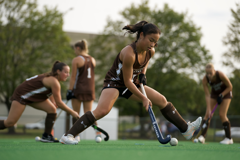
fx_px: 813
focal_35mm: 122
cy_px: 80
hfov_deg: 16.8
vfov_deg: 11.2
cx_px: 120
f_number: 2.8
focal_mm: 122
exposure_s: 1/1600
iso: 250
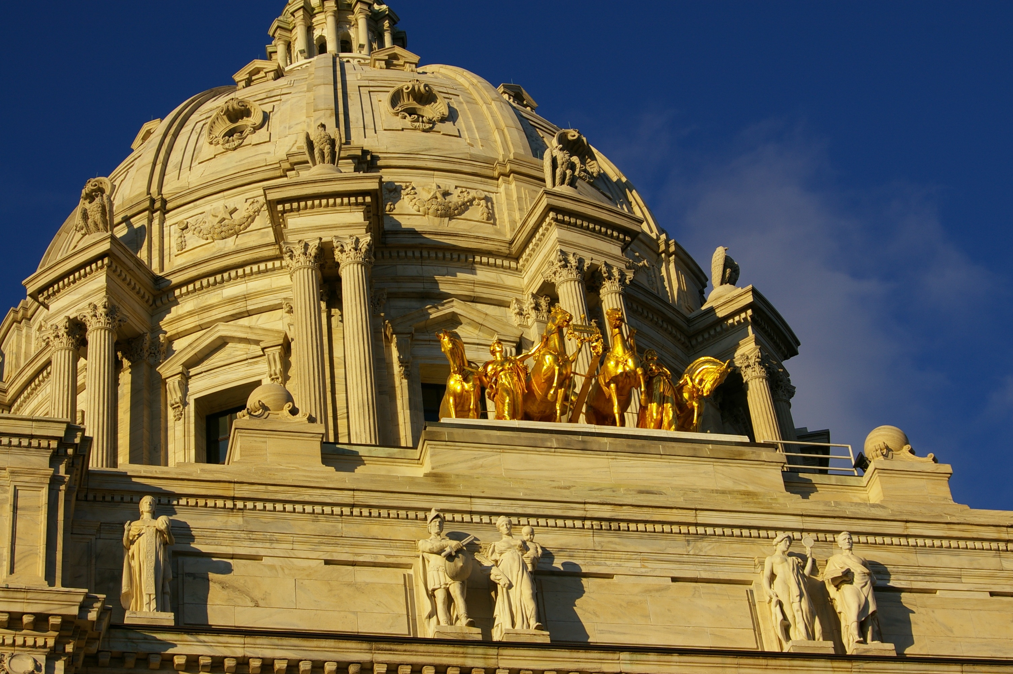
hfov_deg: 27.0
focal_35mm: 75
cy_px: 337
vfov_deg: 18.1
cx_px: 506
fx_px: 2109
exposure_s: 1/350
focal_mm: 50
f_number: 9.5
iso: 200
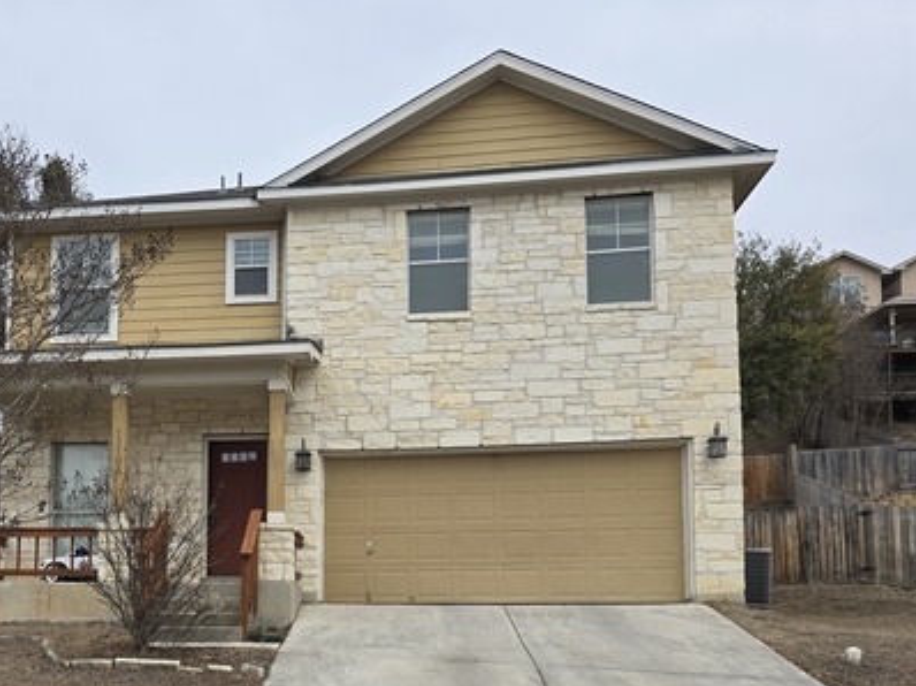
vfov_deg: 37.6
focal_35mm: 37
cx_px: 253
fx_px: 978
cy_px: 525
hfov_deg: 48.6
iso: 12
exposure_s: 1/746
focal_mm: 6.3
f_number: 1.7
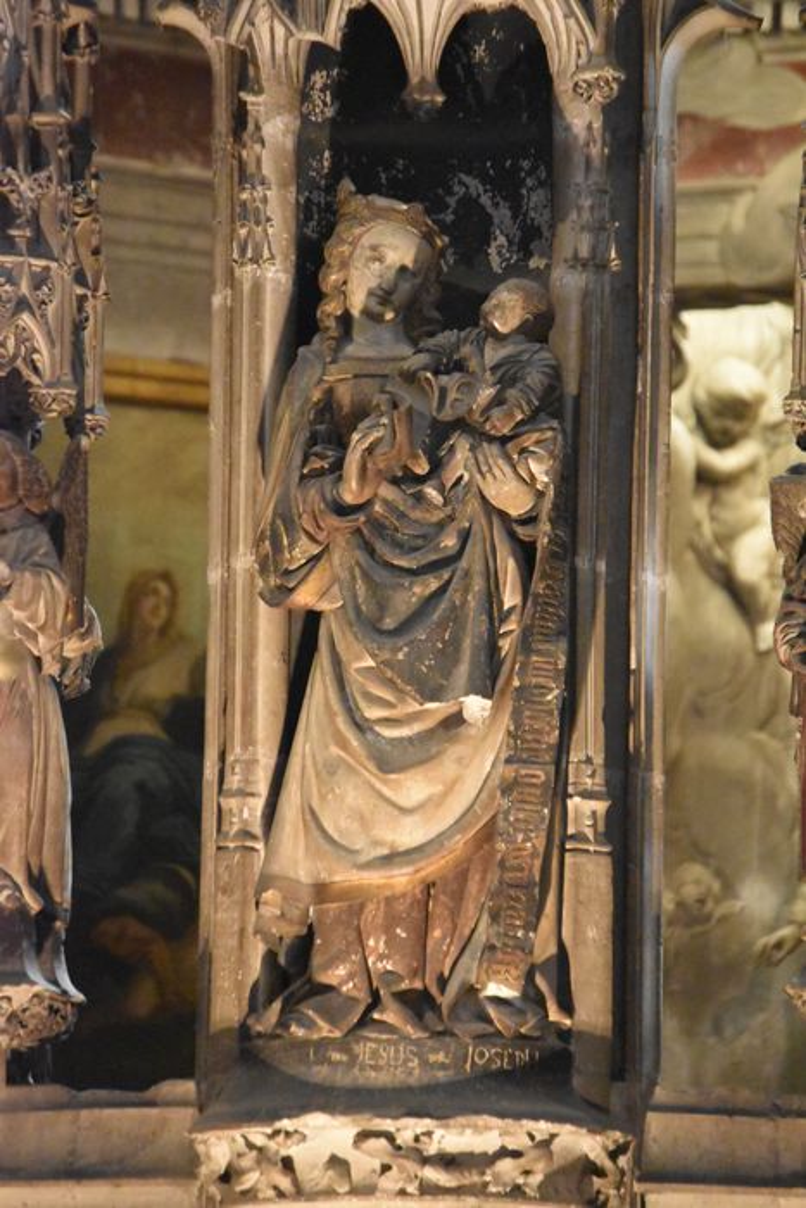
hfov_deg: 5.2
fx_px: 8811
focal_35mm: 262
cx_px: 403
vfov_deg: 7.8
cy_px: 604
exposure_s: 1/50
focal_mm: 175
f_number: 5.3
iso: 12800
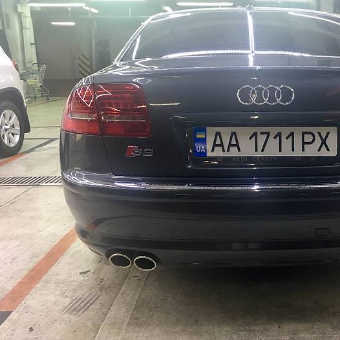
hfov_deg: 41.5
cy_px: 171
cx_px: 257
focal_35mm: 39
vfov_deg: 42.8
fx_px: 433
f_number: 2.2
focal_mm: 4.2
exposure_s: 1/17
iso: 64
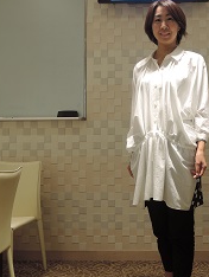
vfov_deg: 45.7
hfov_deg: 34.4
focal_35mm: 41
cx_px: 160
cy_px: 131
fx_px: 329
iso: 110
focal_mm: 5.1
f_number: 2.8
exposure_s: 1/30
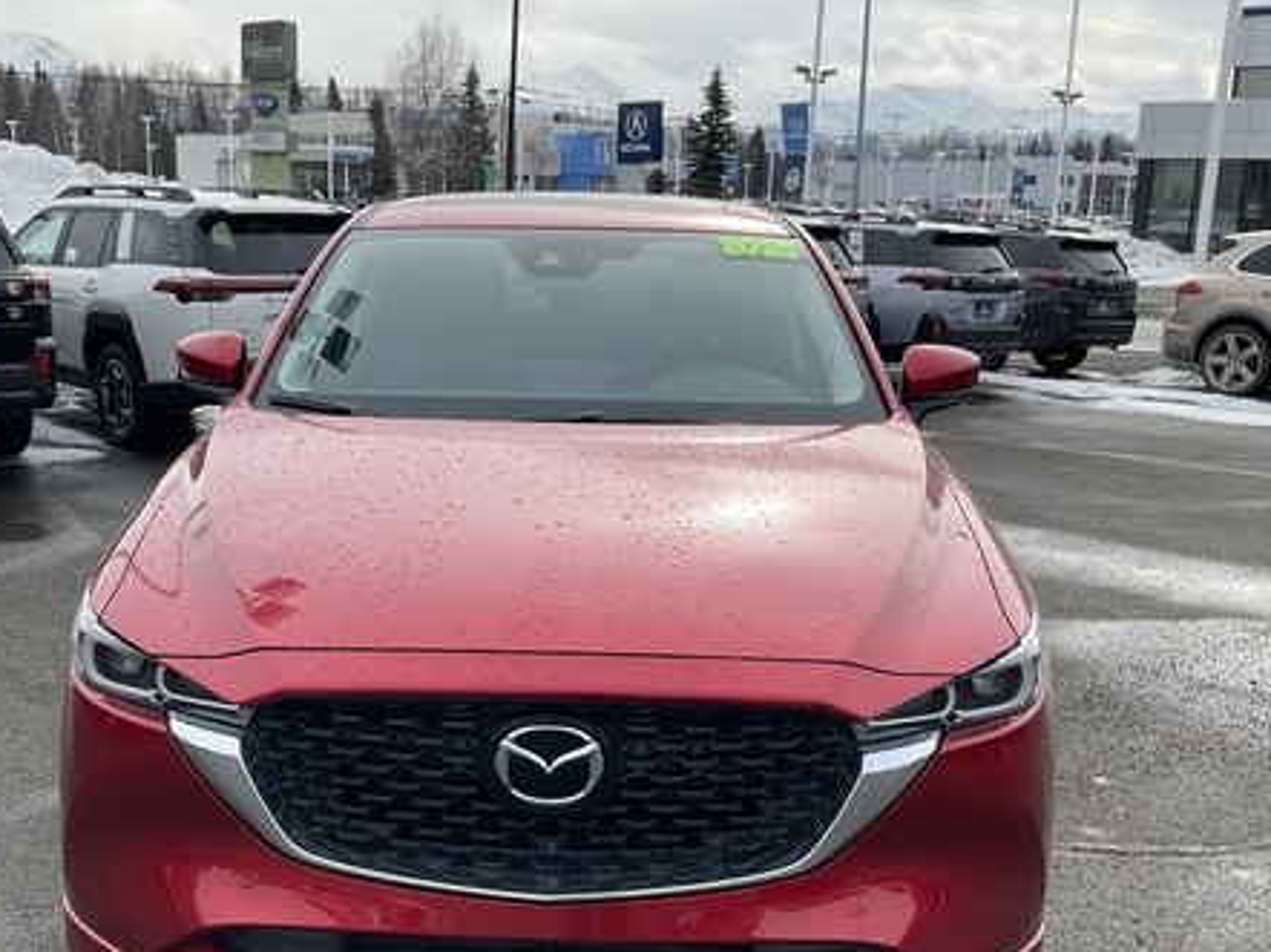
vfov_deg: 34.1
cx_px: 558
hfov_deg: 44.7
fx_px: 1541
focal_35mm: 42
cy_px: 613
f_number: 1.8
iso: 25
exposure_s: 1/1144
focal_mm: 3
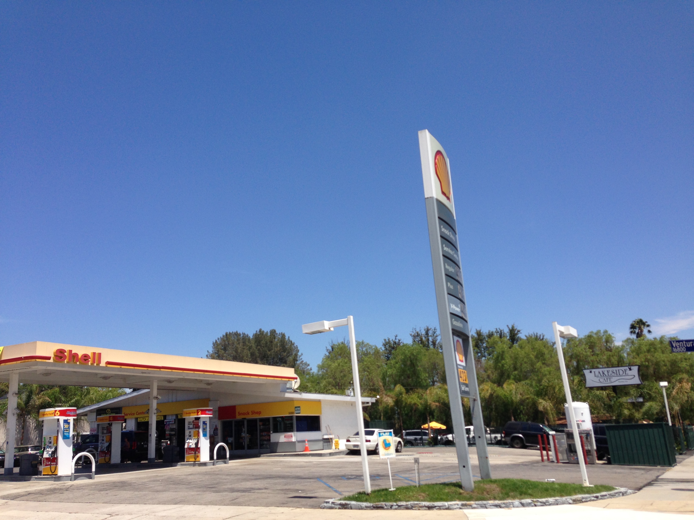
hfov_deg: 55.4
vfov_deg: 42.9
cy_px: 260
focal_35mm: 33
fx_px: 662
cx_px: 347
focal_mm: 4.12
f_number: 2.4
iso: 50
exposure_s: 1/1642
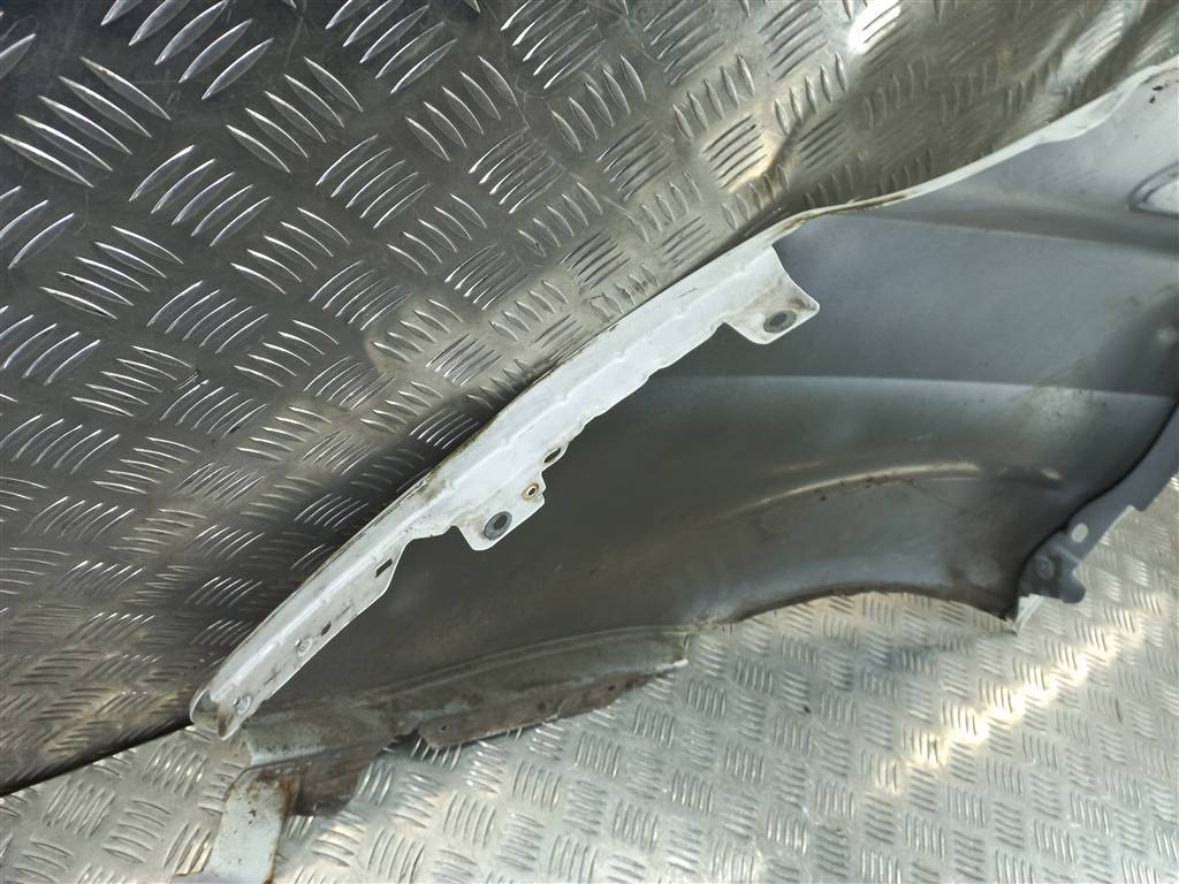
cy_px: 442
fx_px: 851
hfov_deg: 69.4
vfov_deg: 54.9
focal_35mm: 25
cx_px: 590
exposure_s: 1/50
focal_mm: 4.6
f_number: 1.8
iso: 64
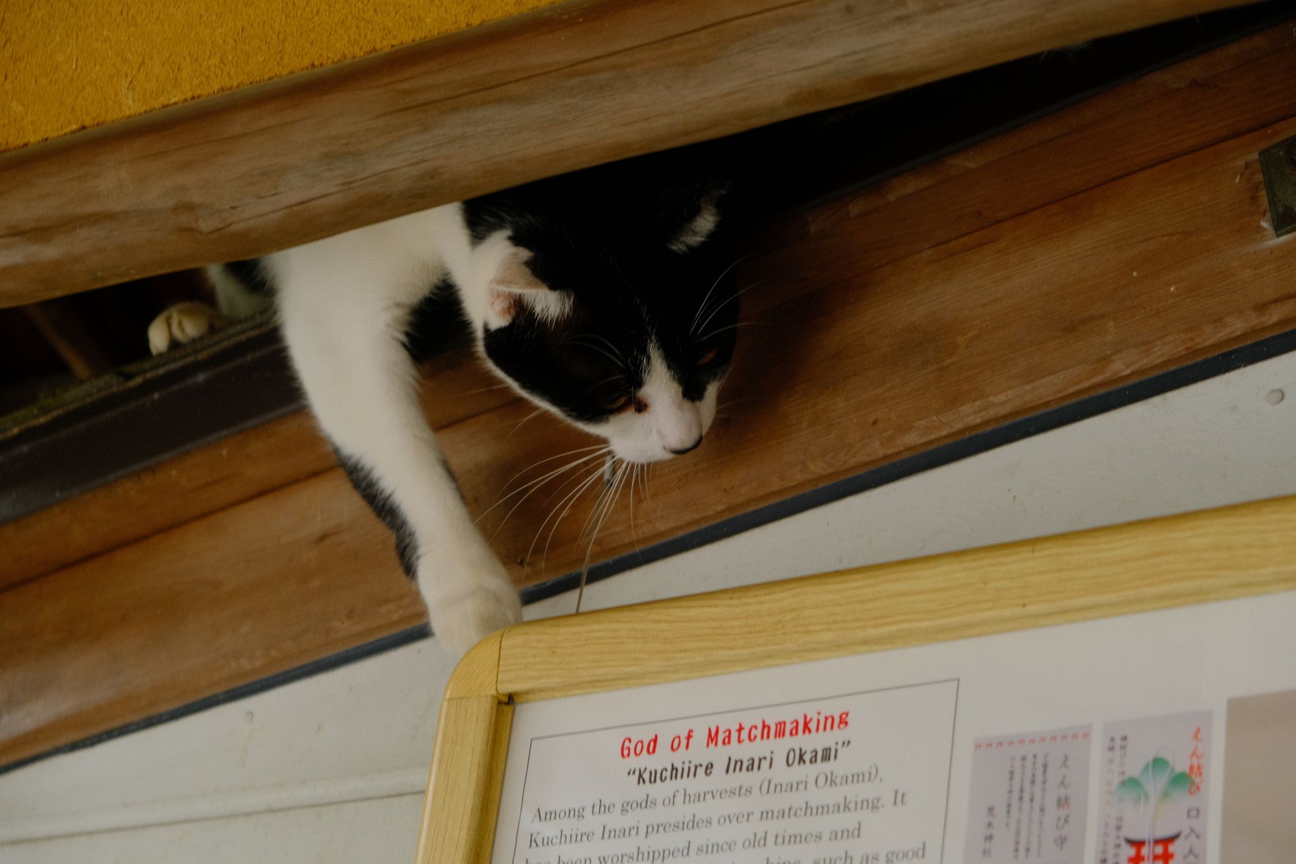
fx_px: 2988
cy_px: 432
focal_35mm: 83
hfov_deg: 24.5
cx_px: 648
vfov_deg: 16.5
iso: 320
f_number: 4.5
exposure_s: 1/30
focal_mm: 55
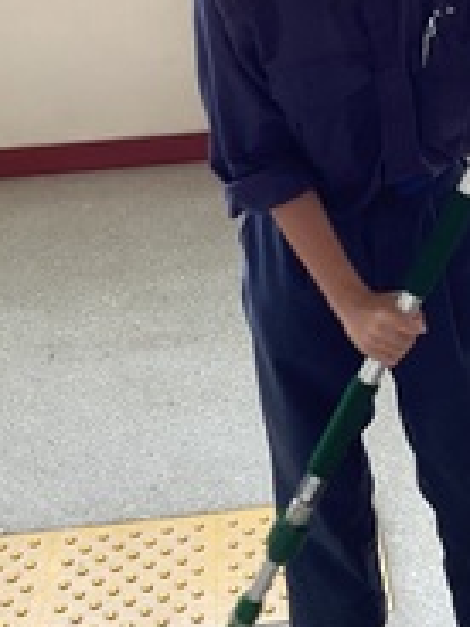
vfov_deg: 26.5
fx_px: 1303
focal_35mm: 72
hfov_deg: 20.2
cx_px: 368
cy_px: 114
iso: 50
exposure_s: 1/60
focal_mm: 3.3
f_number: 2.4
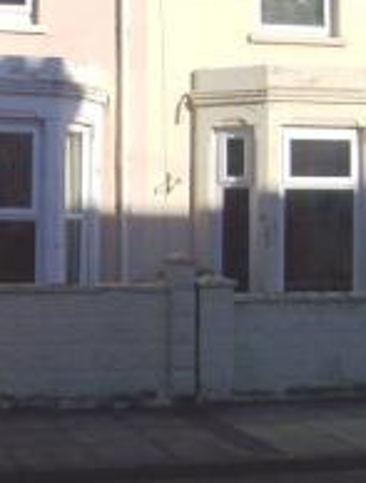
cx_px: -32
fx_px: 1134
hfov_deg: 17.7
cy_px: 156
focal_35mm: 81
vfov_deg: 23.9
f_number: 5.24
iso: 100
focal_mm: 5.54
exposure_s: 1/1484
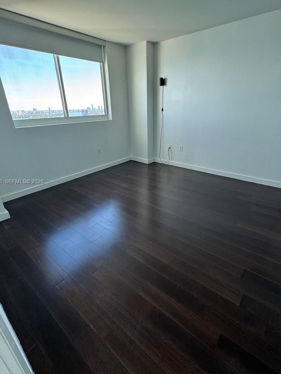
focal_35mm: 17
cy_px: 182
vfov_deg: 91.0
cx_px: 144
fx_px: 184
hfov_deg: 74.7
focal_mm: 2.22
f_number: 2.2
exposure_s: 1/99
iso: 64
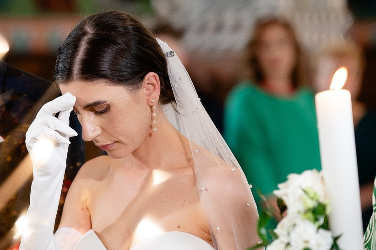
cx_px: 9
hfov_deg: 9.6
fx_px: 2214
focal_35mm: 212
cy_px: 154
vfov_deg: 6.5
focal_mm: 85
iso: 1000
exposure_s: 1/250
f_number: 2
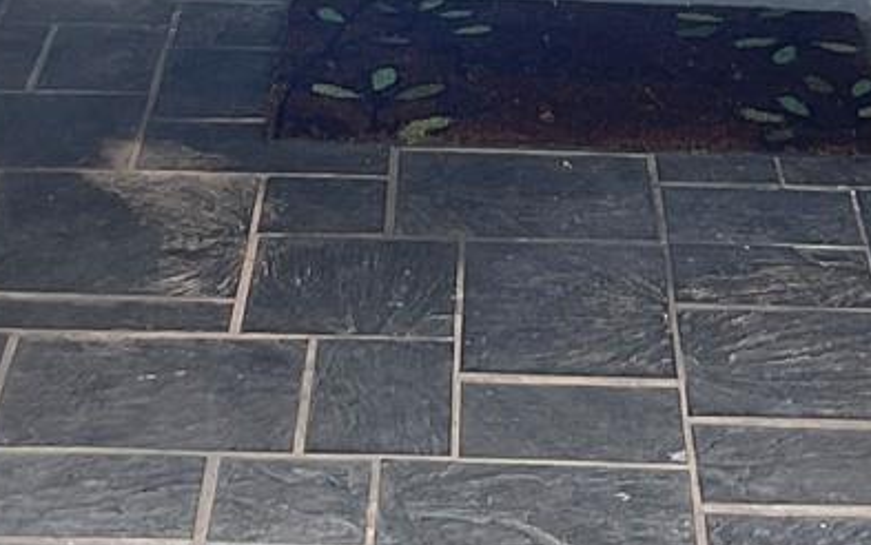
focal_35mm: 125
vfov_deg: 9.8
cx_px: 572
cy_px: -536
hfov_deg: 16.7
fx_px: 2968
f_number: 1.8
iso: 20
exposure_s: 1/122
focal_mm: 3
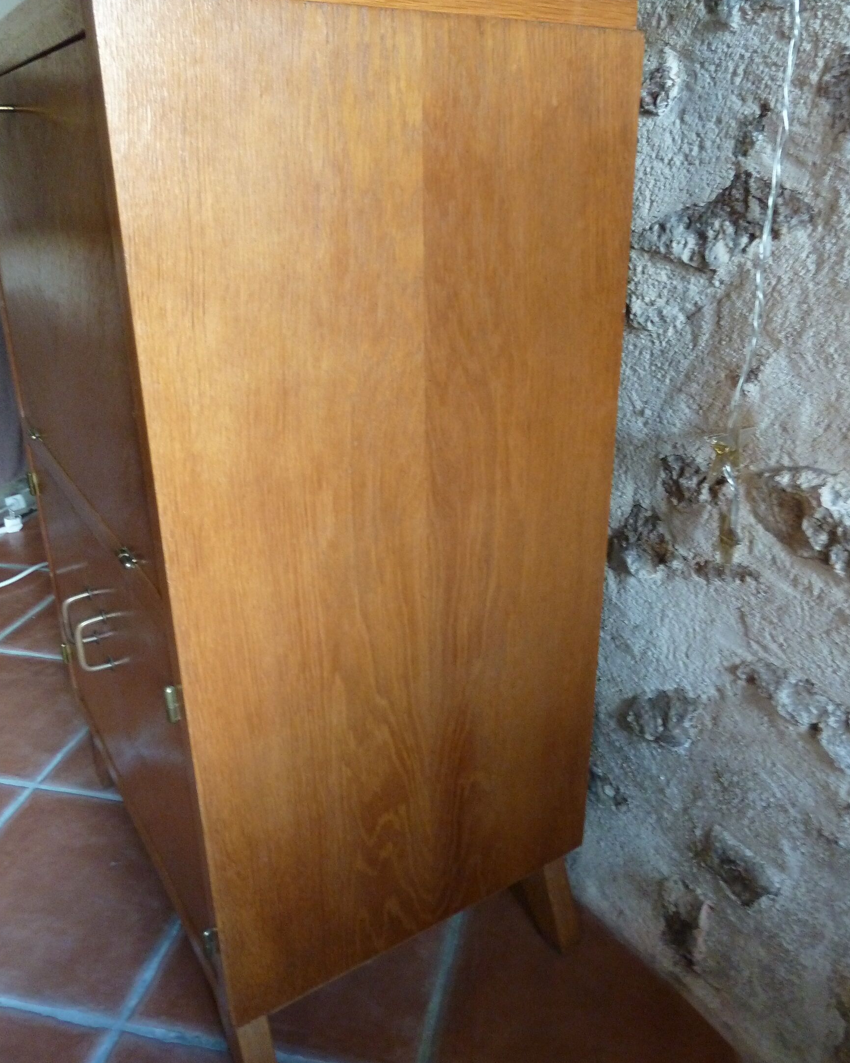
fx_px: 849
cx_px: 426
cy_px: 511
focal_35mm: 27
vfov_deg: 64.1
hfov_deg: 53.2
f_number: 3.3
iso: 400
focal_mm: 4.1
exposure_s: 1/8
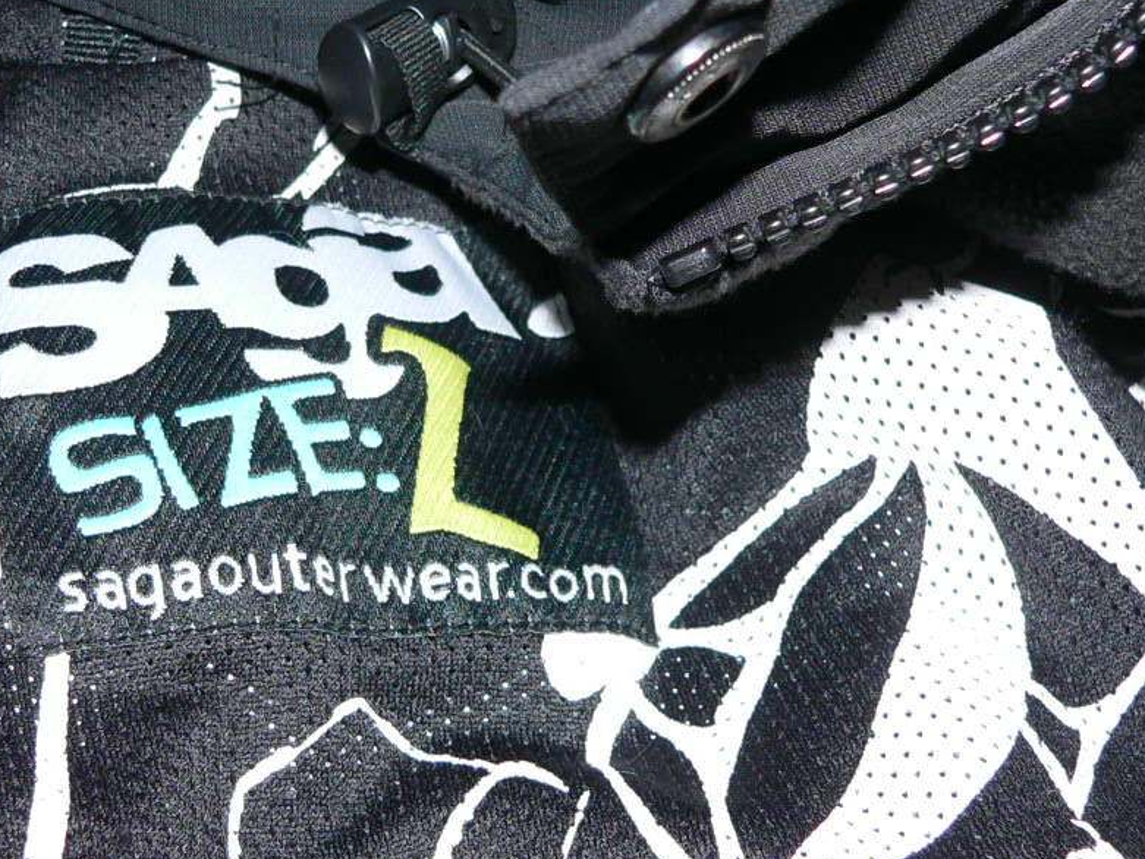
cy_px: 456
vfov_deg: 24.8
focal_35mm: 59
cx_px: 412
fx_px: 1952
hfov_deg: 32.5
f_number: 2.8
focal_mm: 6
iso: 100
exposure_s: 1/60
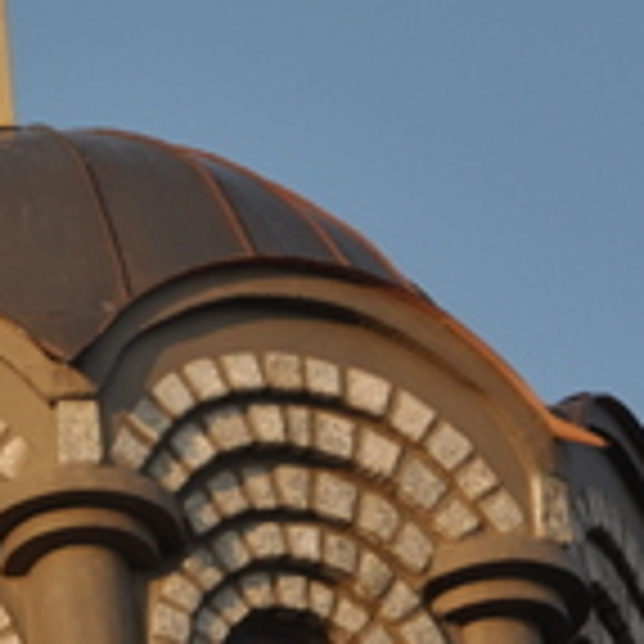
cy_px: 475
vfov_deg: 5.0
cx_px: 14
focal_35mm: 353
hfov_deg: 5.0
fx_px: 7430
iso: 200
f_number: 5.3
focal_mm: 62
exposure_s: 1/250
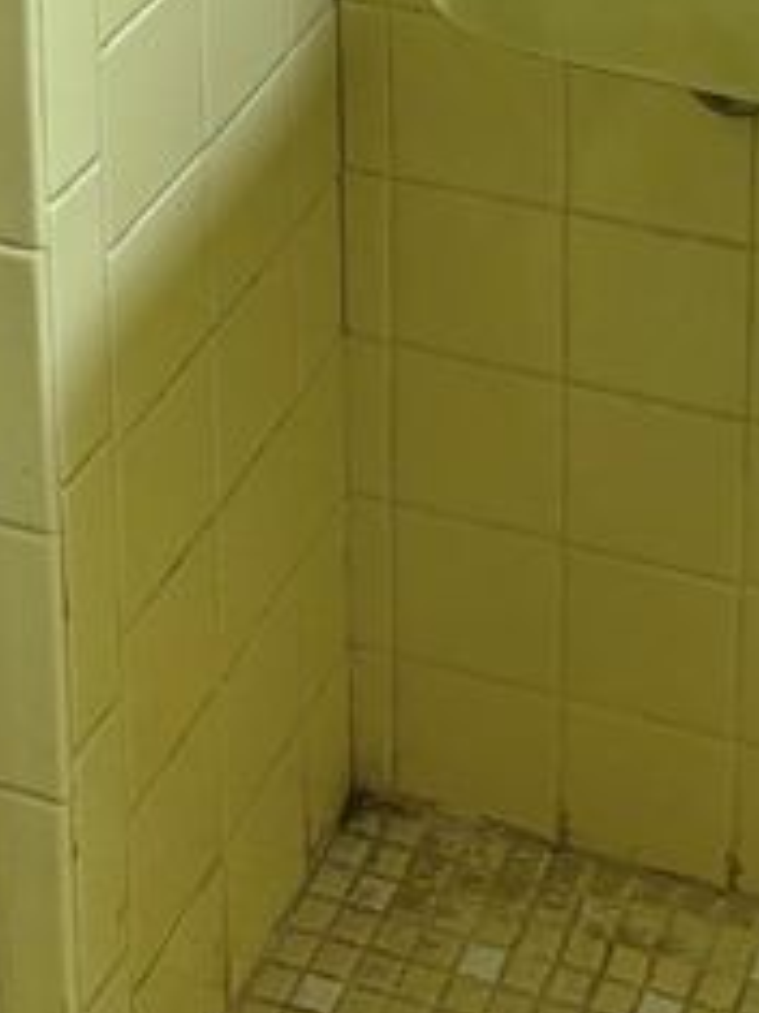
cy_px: -567
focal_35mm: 96
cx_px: 526
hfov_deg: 15.3
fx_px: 2809
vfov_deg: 18.0
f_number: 1.6
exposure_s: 1/60
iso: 160
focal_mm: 5.96
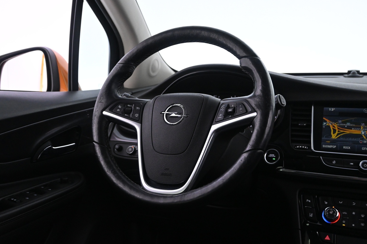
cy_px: 122
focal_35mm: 34
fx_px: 352
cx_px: 184
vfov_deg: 38.4
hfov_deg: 55.1
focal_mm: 23
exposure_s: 1/40
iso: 3200
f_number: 4.2
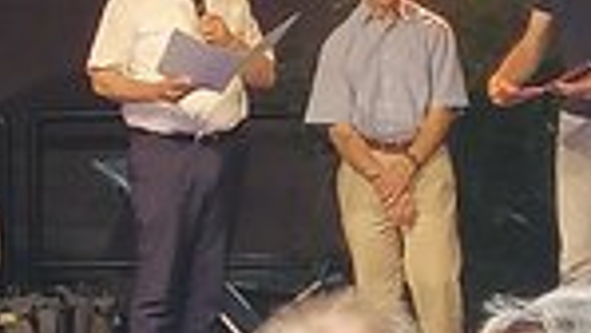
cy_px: 155
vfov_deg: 3.8
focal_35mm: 318
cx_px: 182
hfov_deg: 6.8
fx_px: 4986
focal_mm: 4.75
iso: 64
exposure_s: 1/50
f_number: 1.8
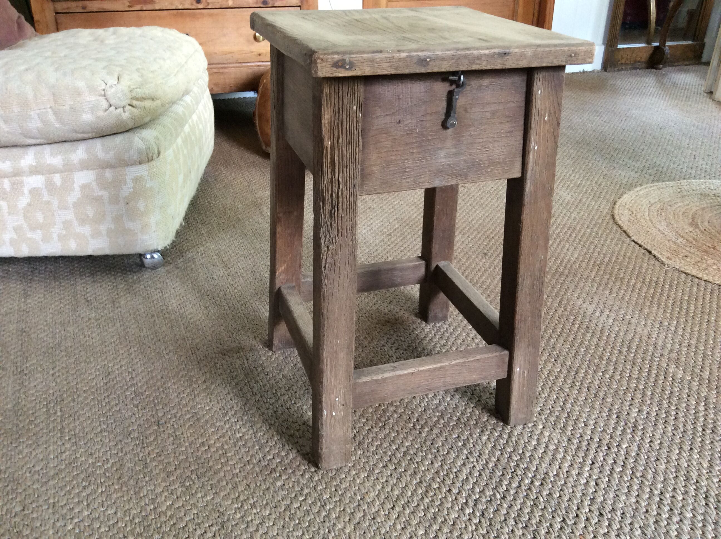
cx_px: 360
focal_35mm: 32
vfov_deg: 44.1
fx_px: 666
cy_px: 270
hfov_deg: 56.9
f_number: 2.4
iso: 125
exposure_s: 1/25
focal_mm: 3.3
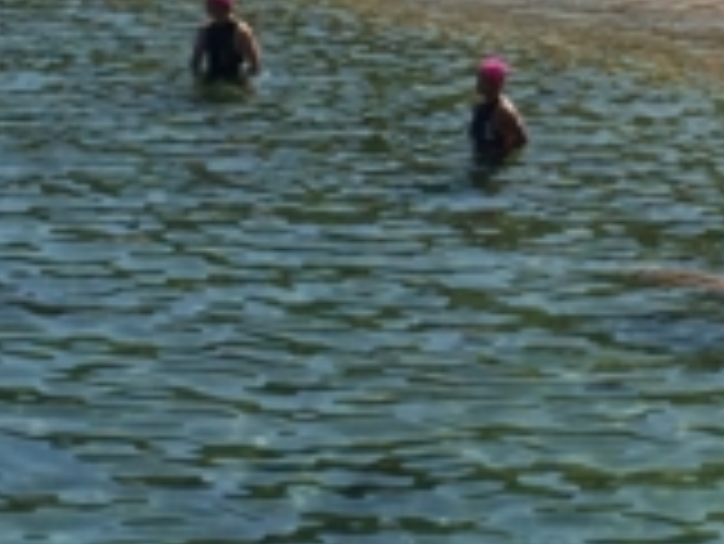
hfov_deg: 13.6
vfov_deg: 10.1
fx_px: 3014
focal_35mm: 144
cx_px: 639
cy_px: -180
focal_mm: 4.15
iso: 32
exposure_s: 1/2415
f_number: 2.2
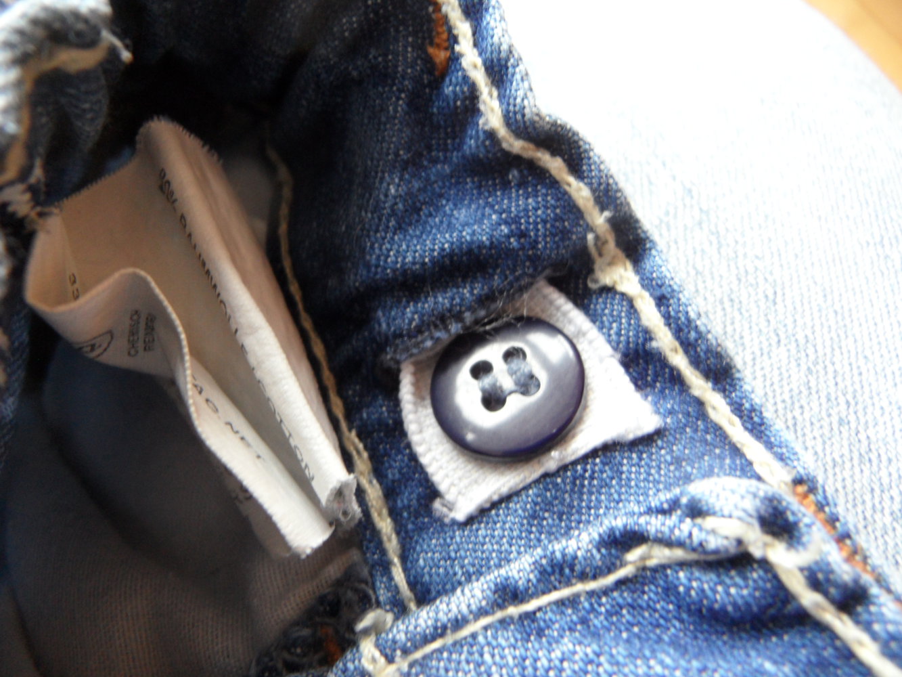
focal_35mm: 24
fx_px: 625
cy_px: 338
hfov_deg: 71.6
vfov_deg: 56.8
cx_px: 451
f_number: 2.9
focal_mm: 4.1
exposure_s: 1/30
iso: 160
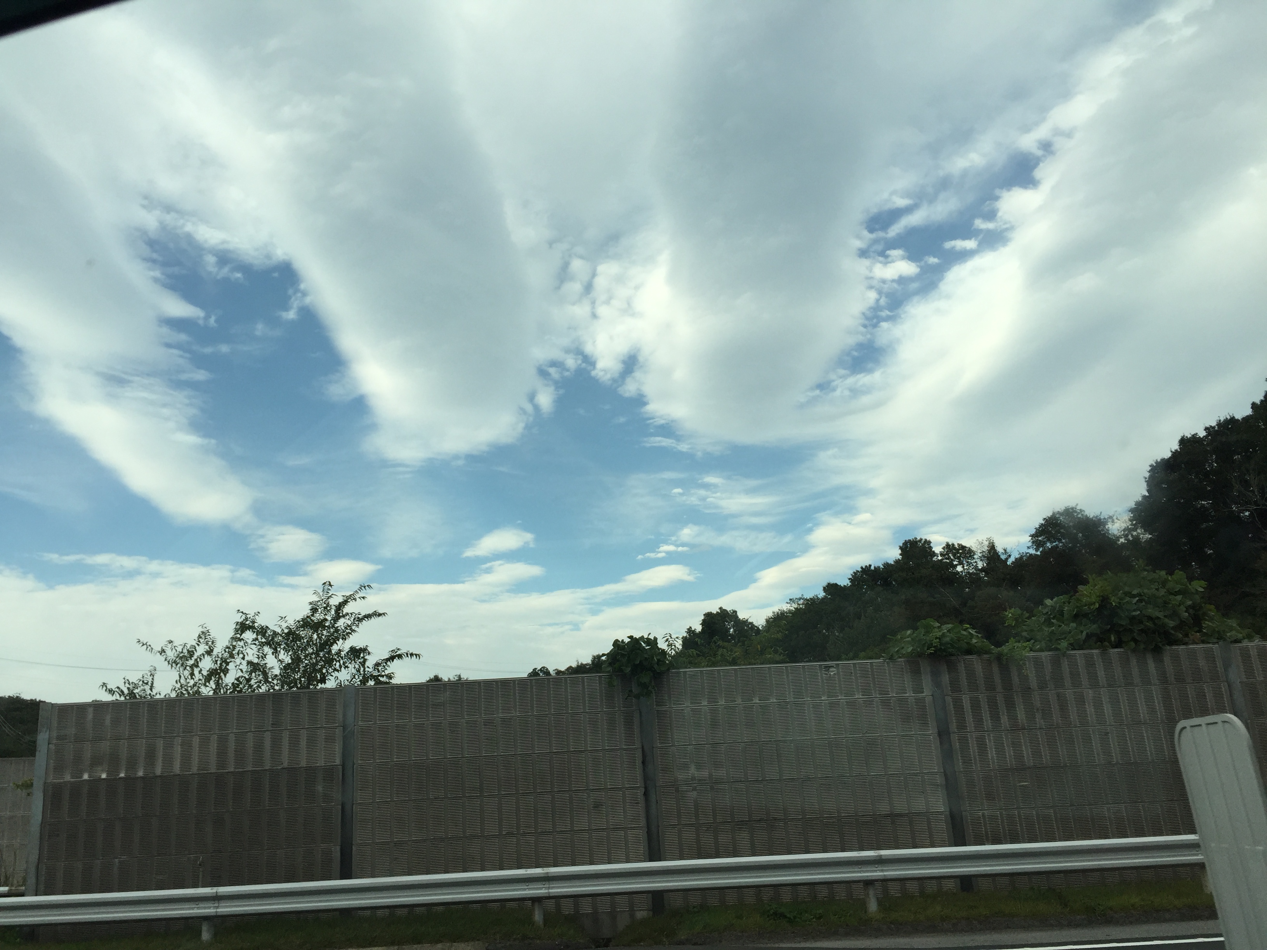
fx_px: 1061
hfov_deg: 61.7
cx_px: 634
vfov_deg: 48.2
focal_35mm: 29
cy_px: 475
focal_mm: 4.15
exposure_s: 1/920
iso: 32
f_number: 2.2
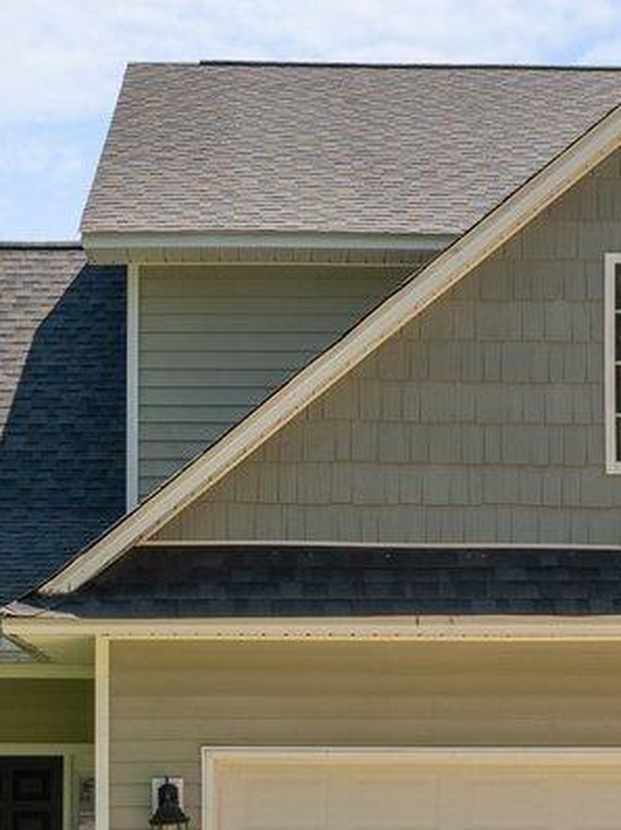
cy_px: 817
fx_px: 2371
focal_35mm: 99
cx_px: 331
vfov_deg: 19.3
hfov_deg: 14.9
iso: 320
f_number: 8
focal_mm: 20
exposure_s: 1/640
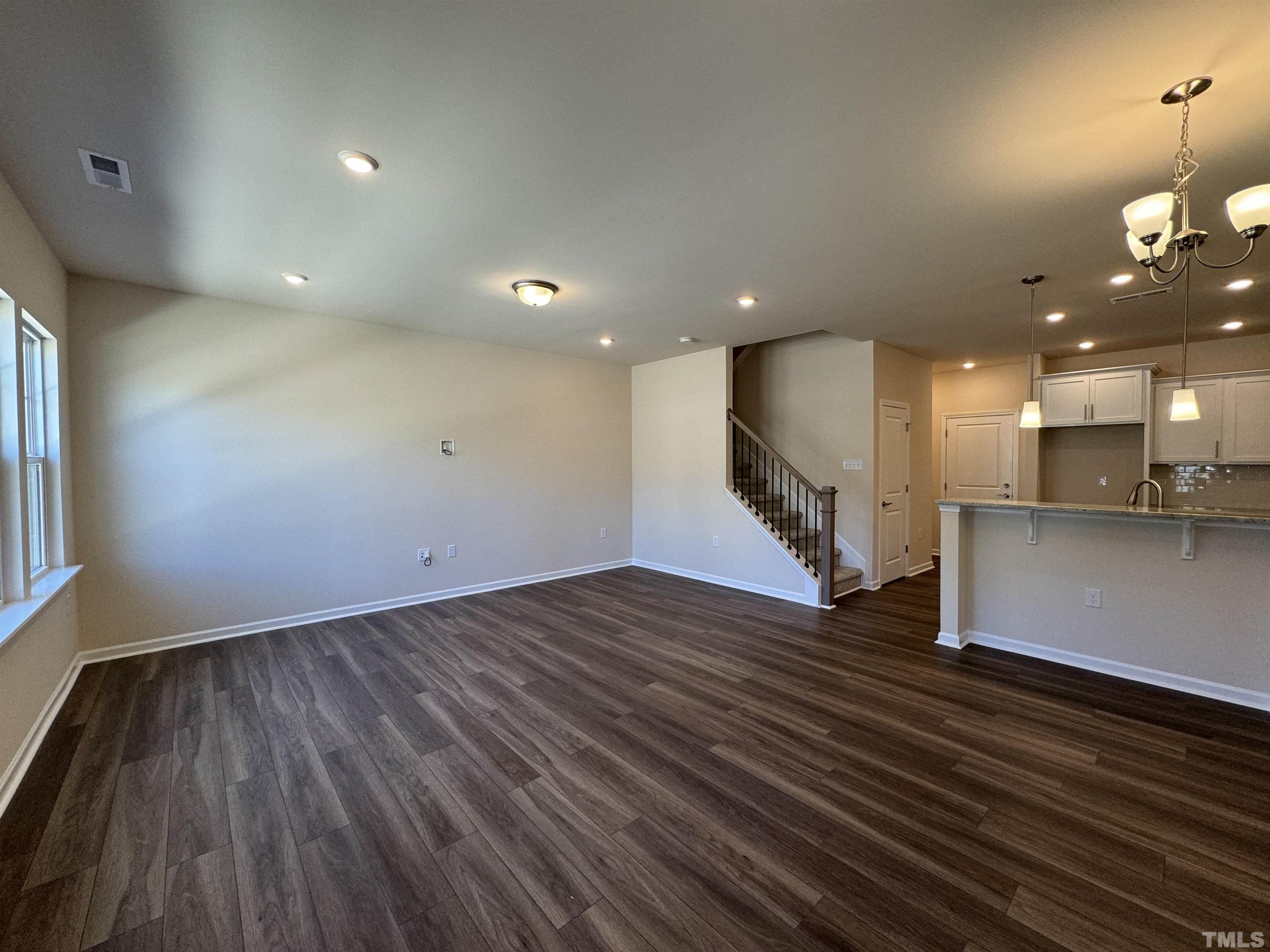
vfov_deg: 85.7
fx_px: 514
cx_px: 635
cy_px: 476
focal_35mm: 14
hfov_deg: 102.1
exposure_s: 1/120
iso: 125
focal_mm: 2.22
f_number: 2.2
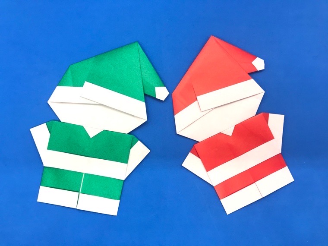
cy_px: 123
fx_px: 265
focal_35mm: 28
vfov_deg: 49.7
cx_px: 164
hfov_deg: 63.4
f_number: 1.8
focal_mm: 3.99
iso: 25
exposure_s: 1/50
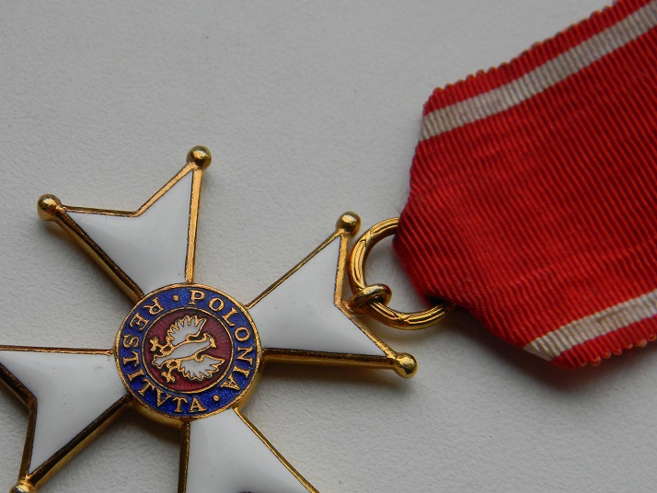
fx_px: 2259
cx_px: 349
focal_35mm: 119
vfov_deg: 12.5
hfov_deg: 16.5
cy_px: 285
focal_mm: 15.1
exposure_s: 1/280
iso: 80
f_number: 4.5
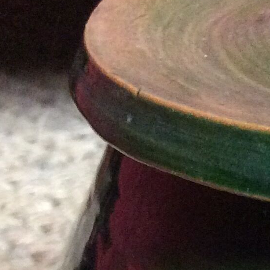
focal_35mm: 133
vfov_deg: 12.2
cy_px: 468
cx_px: 446
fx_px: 1174
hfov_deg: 12.3
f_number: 2.4
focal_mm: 3.3
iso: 320
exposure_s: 1/20
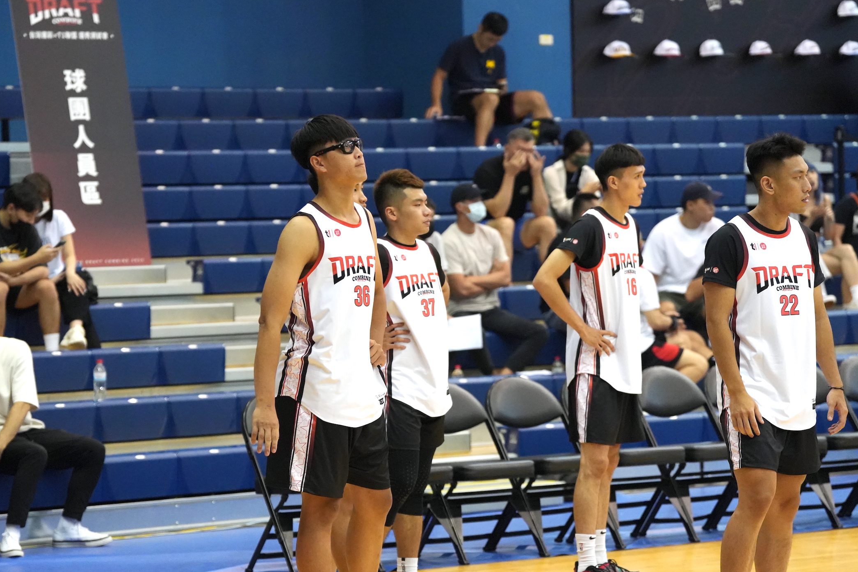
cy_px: 336
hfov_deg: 15.3
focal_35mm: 134
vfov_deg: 10.2
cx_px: 365
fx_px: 3194
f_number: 2.8
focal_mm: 100
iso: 8000
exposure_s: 1/1000
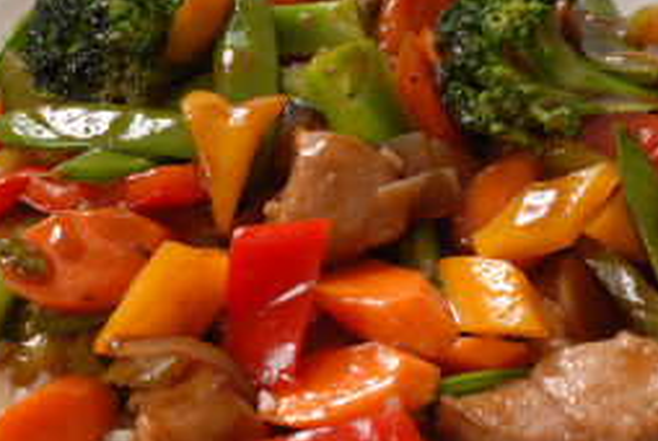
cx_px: 181
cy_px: 232
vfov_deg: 11.0
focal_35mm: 125
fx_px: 2287
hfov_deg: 16.3
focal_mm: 50
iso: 100
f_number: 5.6
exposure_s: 1/250
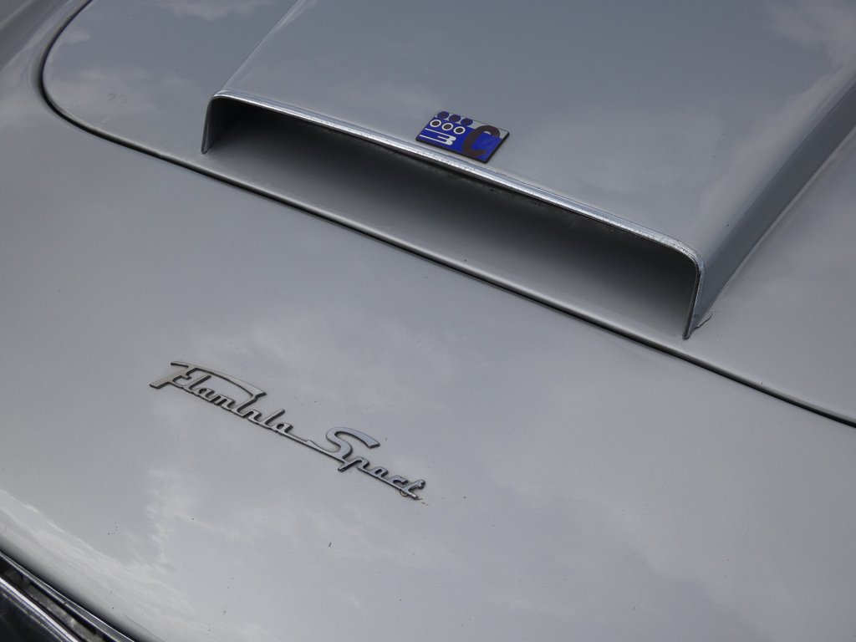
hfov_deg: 41.2
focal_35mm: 46
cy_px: 321
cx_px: 428
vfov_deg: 31.5
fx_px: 1138
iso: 80
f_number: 4.5
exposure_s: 1/800
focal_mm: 8.2
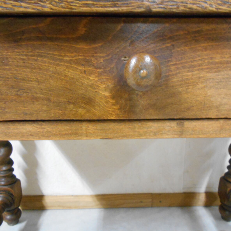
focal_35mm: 31
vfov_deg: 52.5
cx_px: 125
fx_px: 234
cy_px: 114
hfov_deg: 52.5
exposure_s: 1/8
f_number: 3.2
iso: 640
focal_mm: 4.6
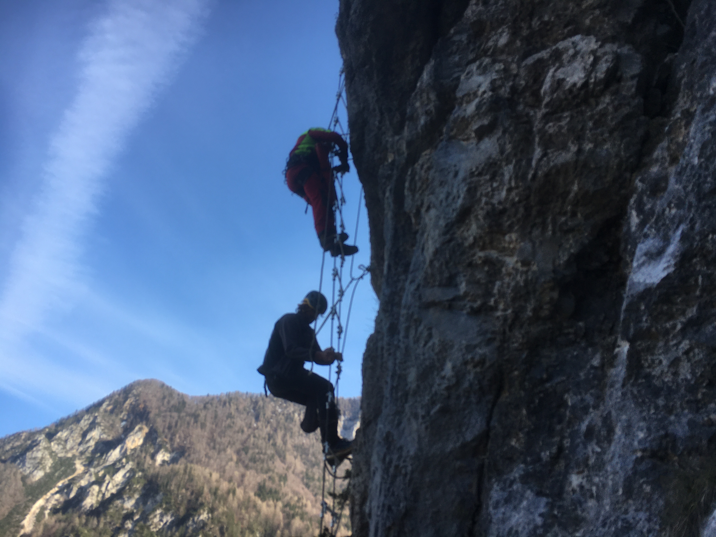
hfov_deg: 61.7
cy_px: 268
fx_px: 600
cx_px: 358
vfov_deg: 48.2
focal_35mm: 29
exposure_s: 1/506
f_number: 2.2
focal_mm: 4.15
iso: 25
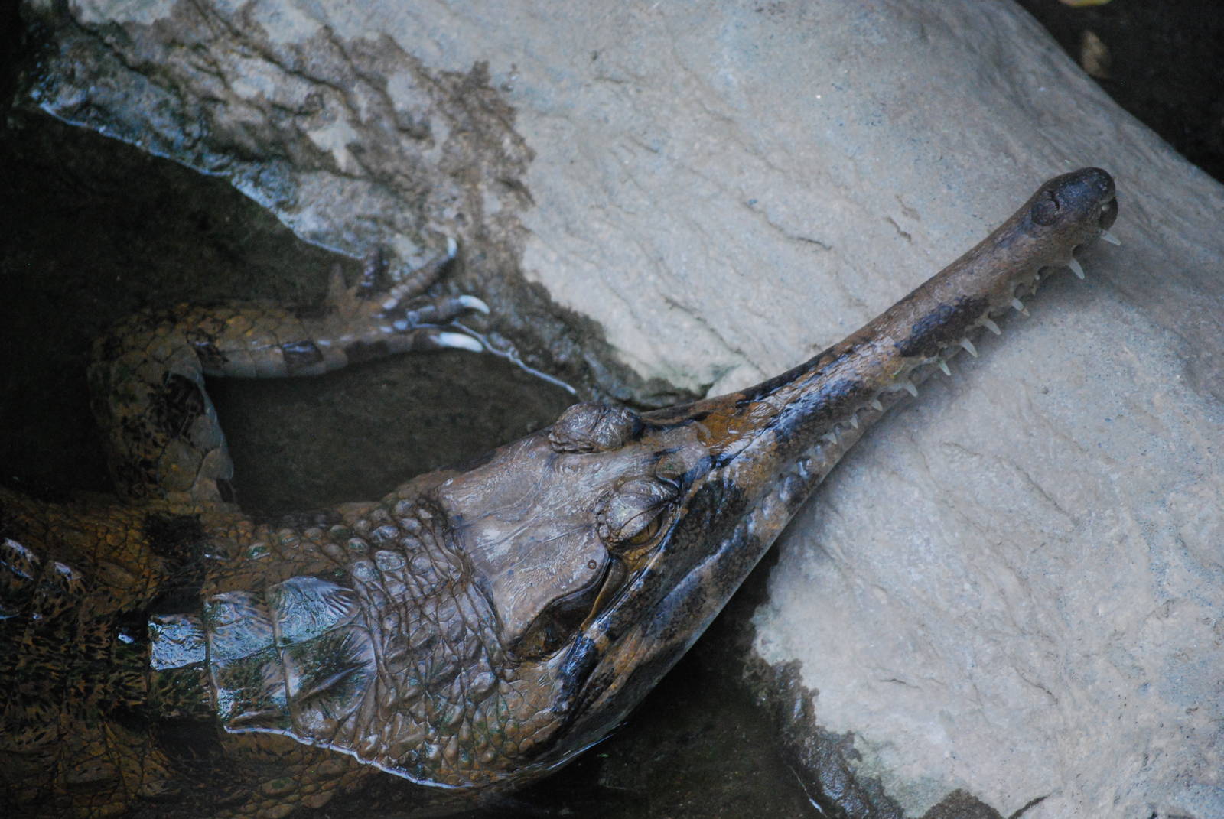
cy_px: 410
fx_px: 5361
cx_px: 612
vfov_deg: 8.7
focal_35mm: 158
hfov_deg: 13.0
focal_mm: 105
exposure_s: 1/125
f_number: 4.8
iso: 1600
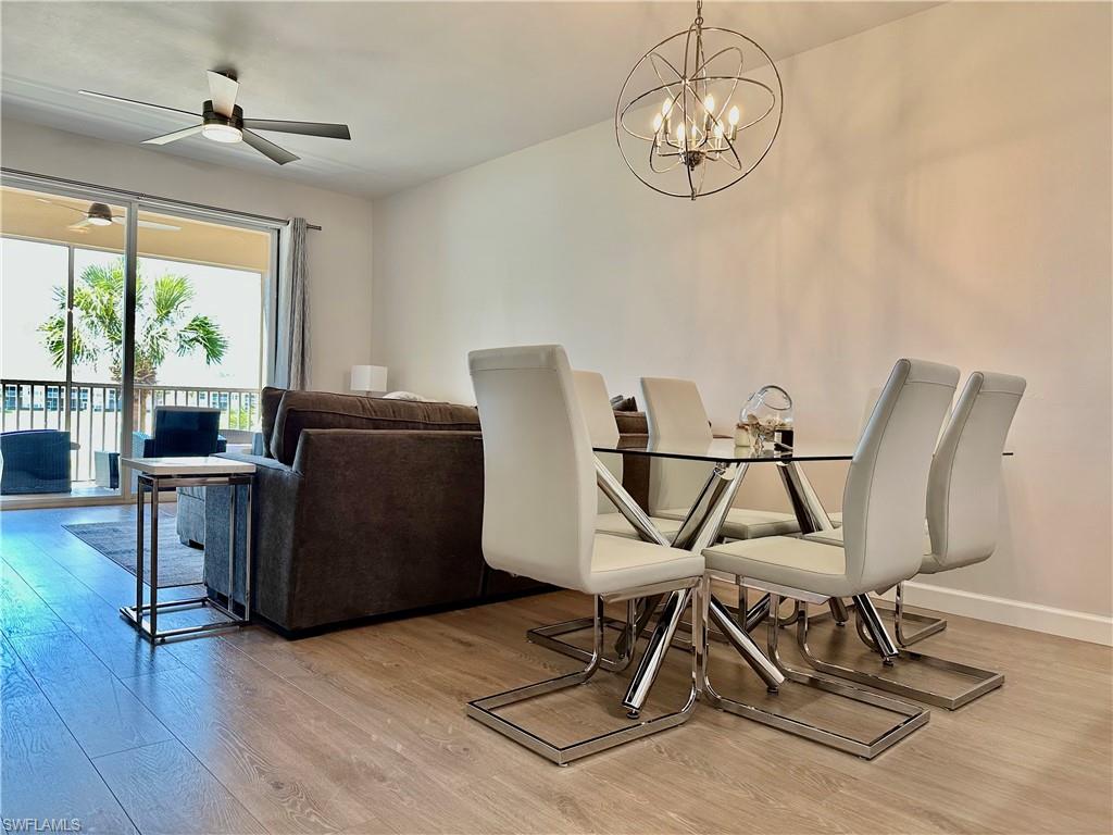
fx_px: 772
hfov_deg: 71.6
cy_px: 418
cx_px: 556
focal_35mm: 24
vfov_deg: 56.8
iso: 160
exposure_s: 1/120
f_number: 1.78
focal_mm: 6.86
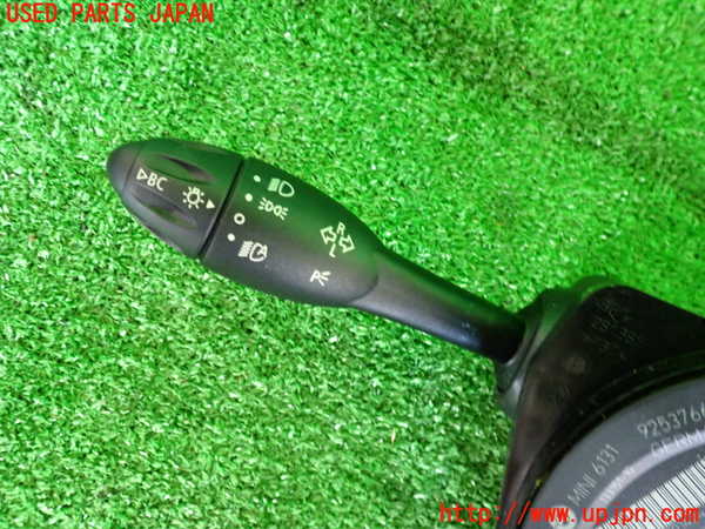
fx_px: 611
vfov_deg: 46.8
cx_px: 352
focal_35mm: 30
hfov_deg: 60.0
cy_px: 264
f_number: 2.3
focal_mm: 5.4
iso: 800
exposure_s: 1/30
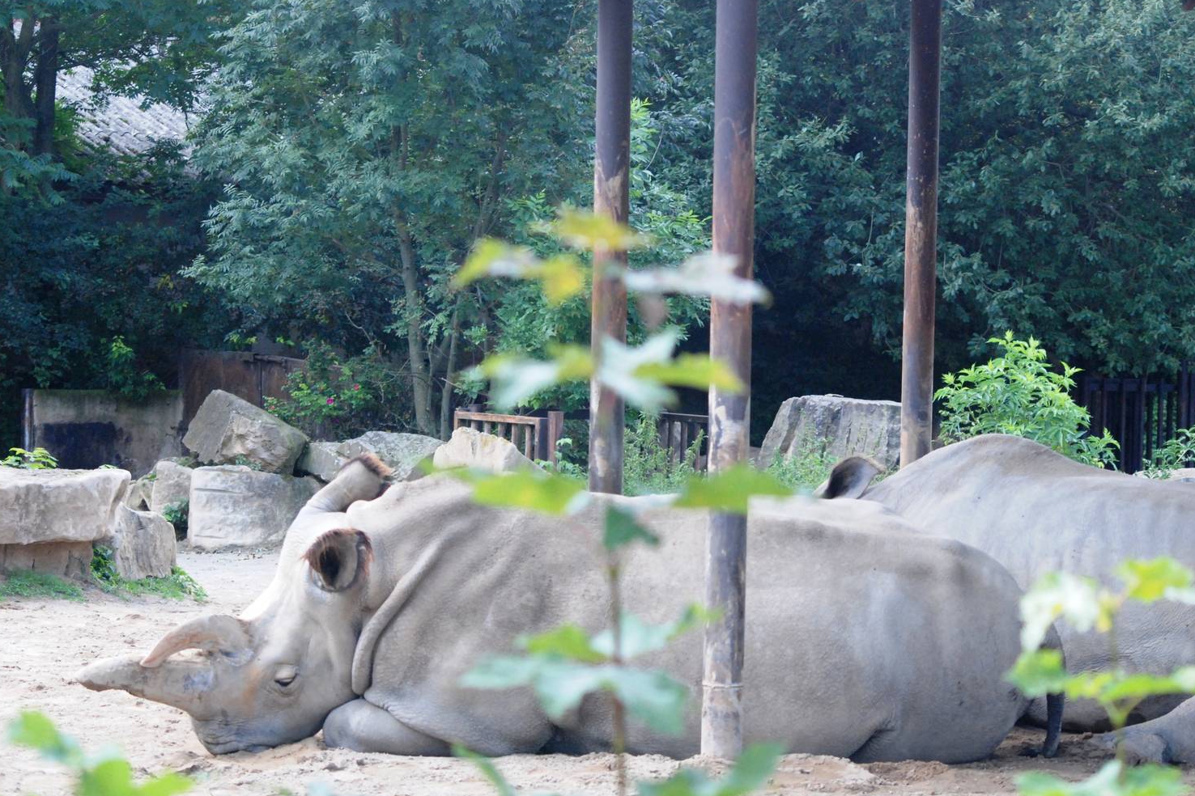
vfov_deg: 12.0
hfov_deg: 17.9
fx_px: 3784
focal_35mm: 114
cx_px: 585
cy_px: 400
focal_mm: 70
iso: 1000
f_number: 5.6
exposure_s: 1/500
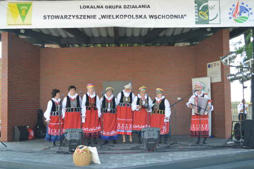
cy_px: 84
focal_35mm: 52
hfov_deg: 37.9
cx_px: 127
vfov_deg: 25.7
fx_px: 370
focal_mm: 35
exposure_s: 1/125
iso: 220
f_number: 5.6
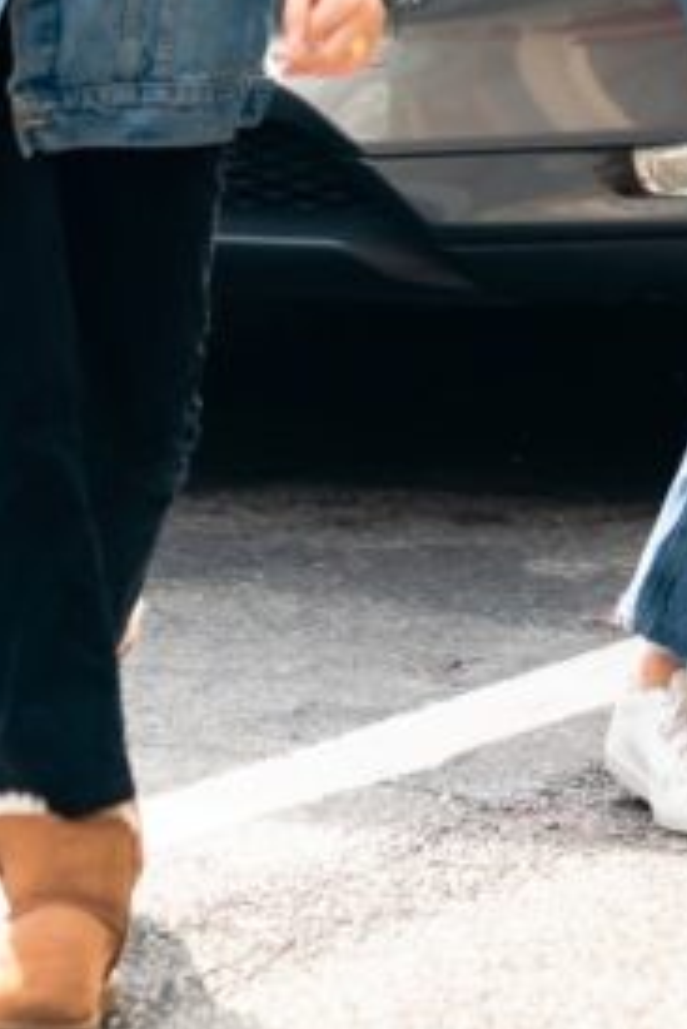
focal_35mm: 282
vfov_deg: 7.3
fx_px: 8061
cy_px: -41
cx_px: 458
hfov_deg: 4.9
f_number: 2.8
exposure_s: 1/640
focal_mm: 117
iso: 100
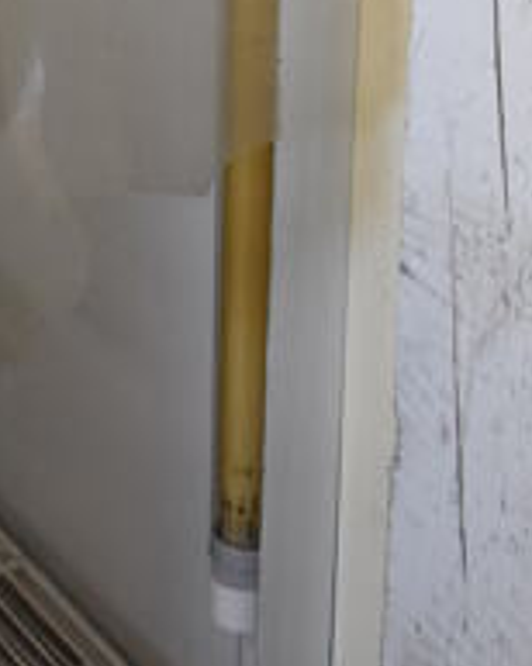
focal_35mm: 120
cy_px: -602
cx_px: -339
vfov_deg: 13.9
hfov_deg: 12.1
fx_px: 2366
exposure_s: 1/125
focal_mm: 18
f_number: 3.5
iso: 1600
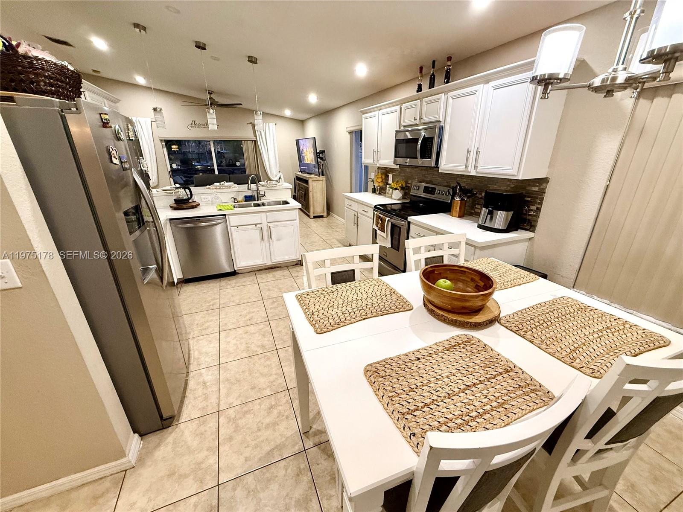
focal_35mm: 14
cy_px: 256
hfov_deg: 102.1
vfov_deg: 85.7
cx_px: 342
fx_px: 276
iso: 400
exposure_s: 1/60
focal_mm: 2.22
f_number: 2.2
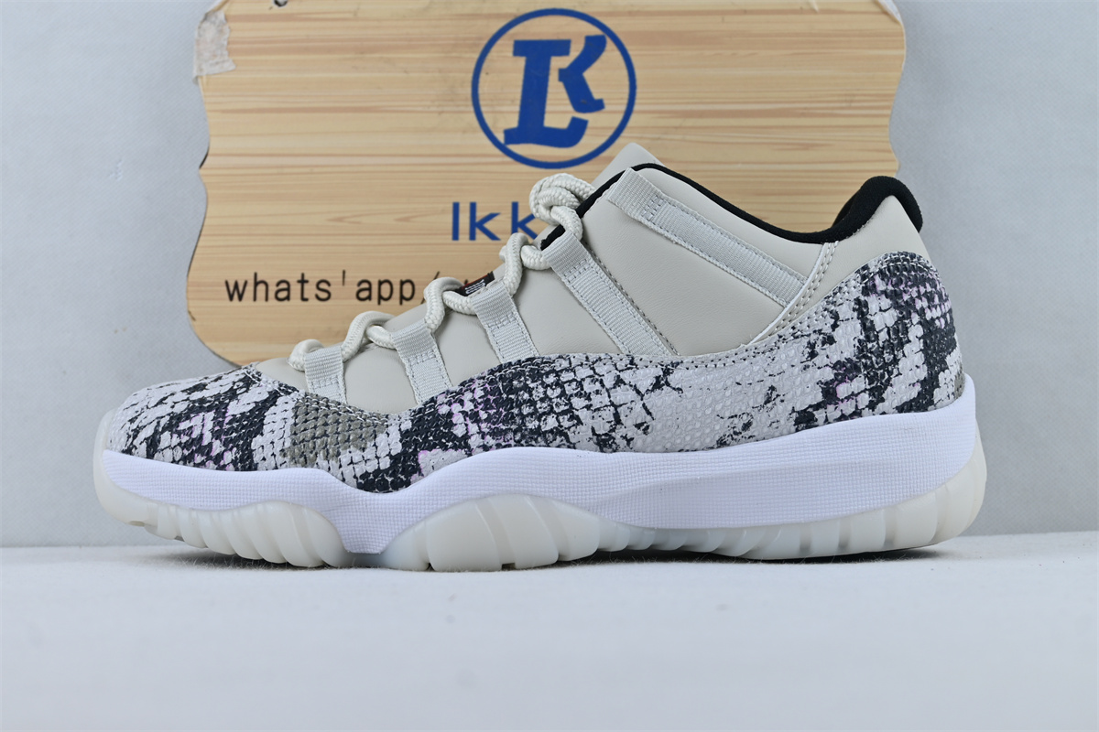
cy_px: 366
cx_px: 550
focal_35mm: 50
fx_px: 1511
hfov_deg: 40.0
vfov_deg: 27.3
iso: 100
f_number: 5
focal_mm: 33
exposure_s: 1/80
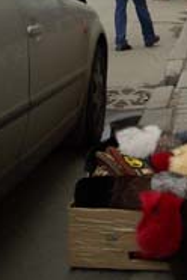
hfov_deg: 15.6
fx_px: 678
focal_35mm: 87
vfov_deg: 22.3
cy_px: -14
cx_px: 144
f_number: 9.5
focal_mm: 24
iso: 1600
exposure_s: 1/1000
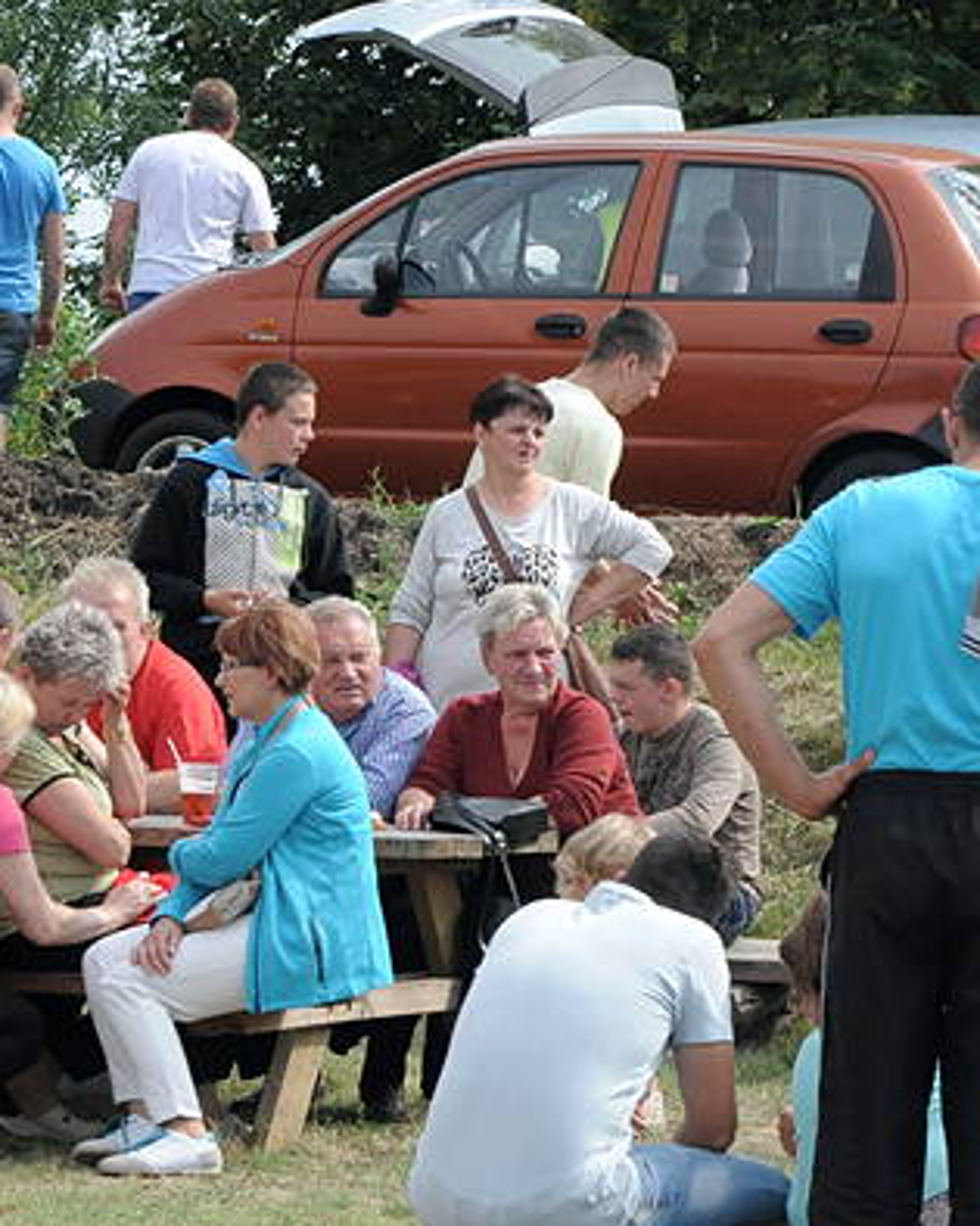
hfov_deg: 6.4
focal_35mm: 243
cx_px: 712
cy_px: 798
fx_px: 8813
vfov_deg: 8.0
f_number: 9
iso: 800
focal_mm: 80
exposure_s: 1/1250
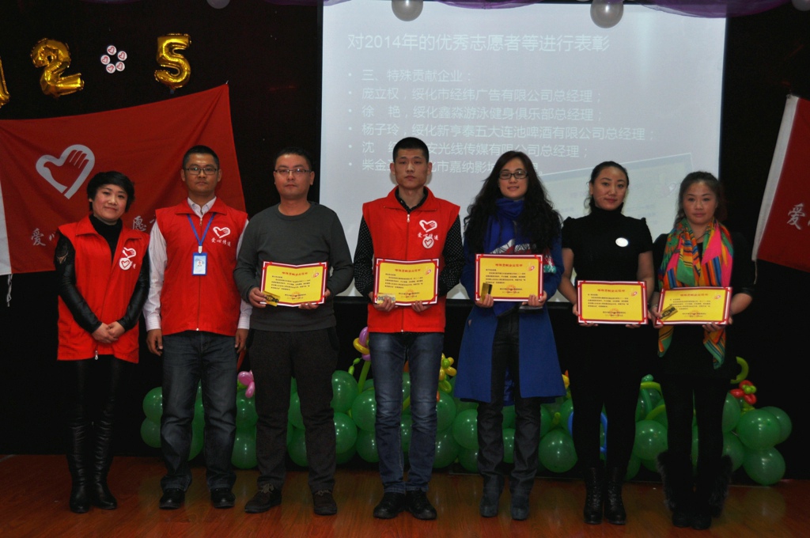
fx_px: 1079
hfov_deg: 41.2
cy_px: 269
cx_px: 405
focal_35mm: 48
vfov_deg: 28.0
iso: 200
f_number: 4.2
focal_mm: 32
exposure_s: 1/60
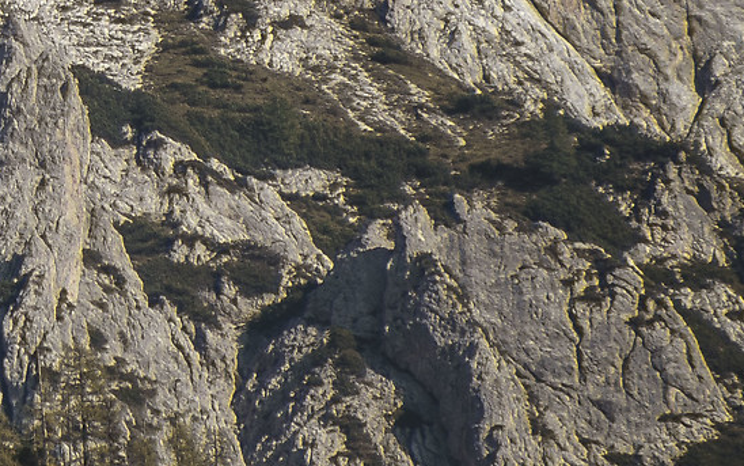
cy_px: -338
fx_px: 27141
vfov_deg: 1.0
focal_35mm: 1338
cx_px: -809
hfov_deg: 1.6
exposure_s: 1/800
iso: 64
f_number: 5.6
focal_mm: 300
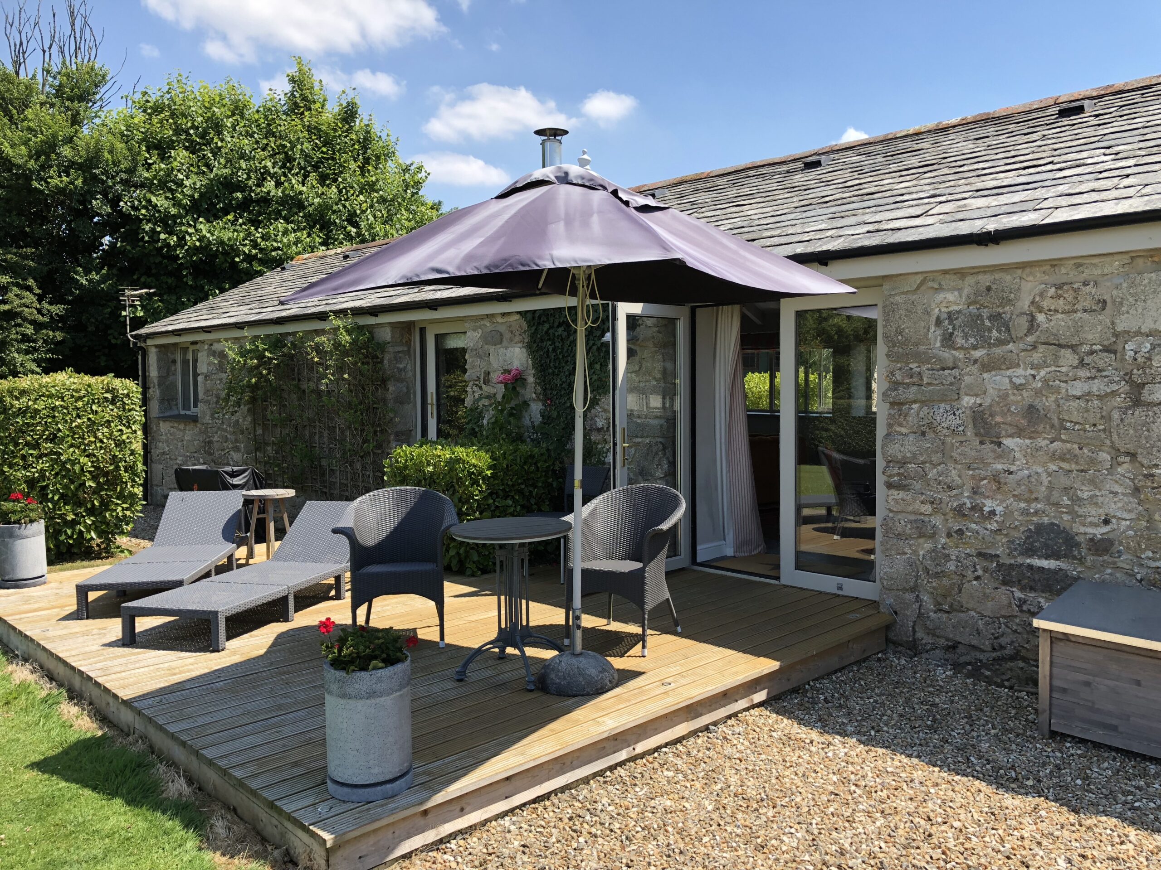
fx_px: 939
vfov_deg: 49.7
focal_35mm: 28
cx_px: 580
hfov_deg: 63.4
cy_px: 435
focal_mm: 4
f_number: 1.8
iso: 20
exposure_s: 1/1066
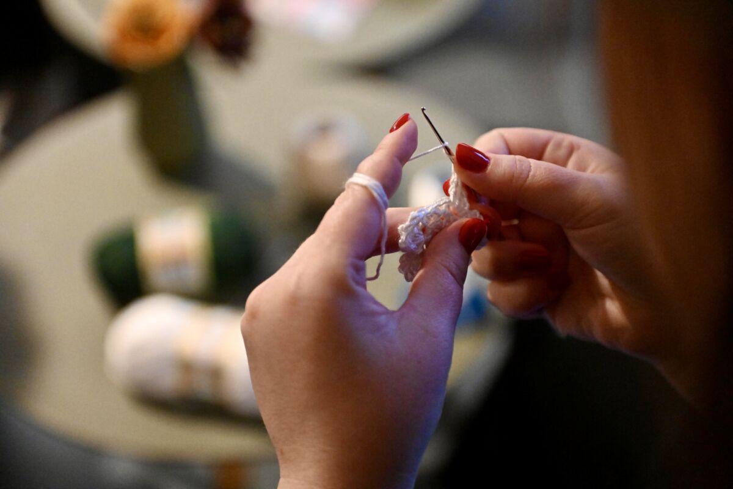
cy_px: 244
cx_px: 366
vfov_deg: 19.5
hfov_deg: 28.8
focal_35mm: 70
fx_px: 1425
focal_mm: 70
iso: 8000
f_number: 3.2
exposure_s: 1/250
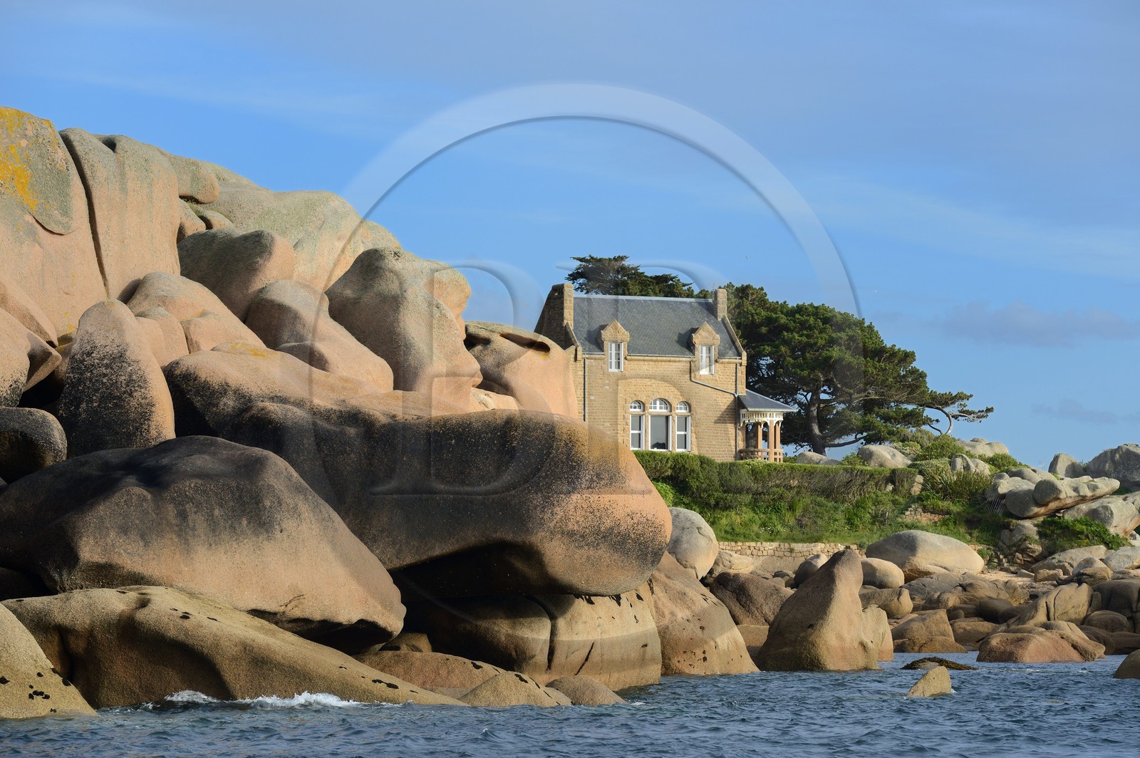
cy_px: 379
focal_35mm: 125
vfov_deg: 10.9
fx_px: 3955
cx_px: 570
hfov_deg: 16.4
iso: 400
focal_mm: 125
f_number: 6.3
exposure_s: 1/1250
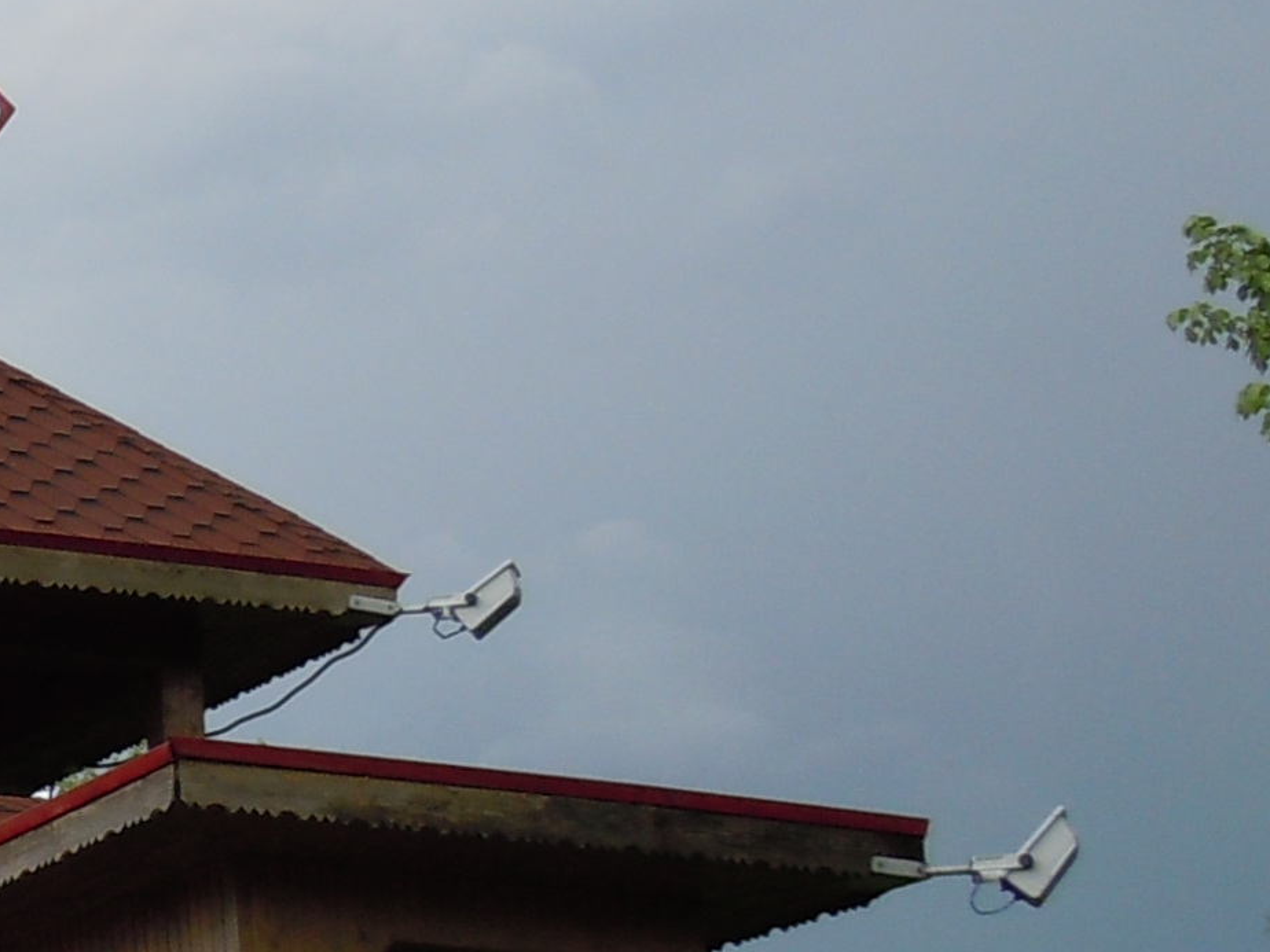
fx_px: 3889
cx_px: -774
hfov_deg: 16.5
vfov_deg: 13.7
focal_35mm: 106
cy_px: 1018
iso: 100
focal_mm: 5.4
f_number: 3.5
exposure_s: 1/400
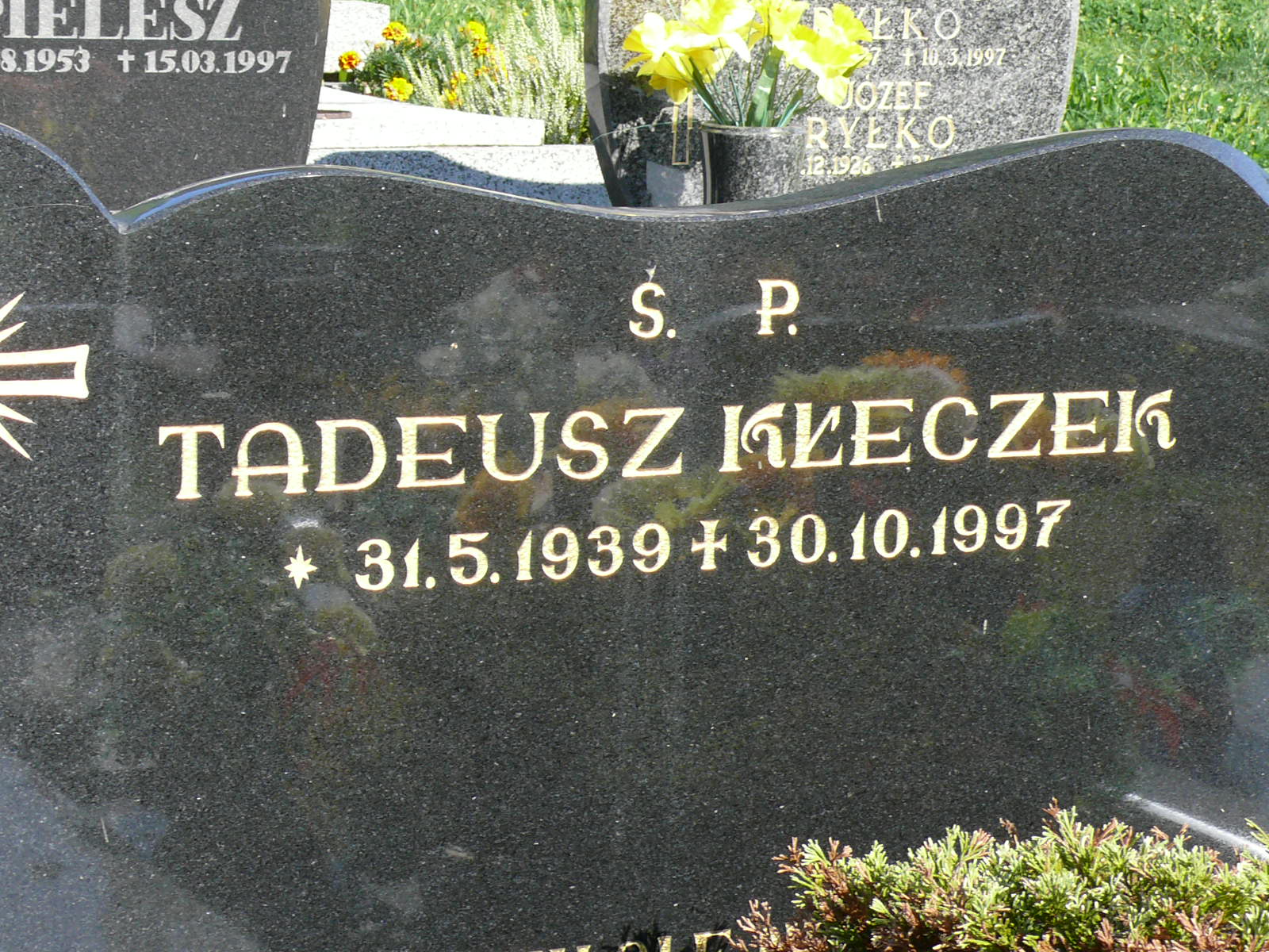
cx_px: 634
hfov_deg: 20.7
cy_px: 476
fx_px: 3483
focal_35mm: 95
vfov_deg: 15.6
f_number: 5
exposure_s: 1/200
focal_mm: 12.8
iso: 100
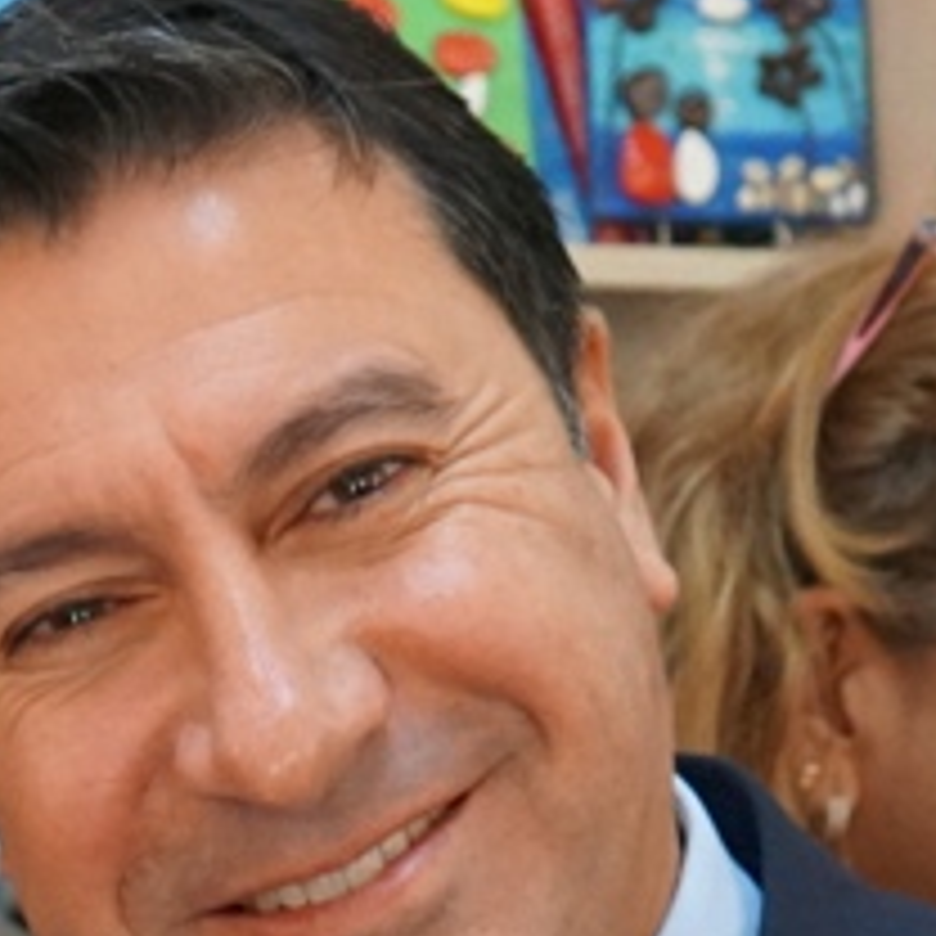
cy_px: 1422
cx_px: -266
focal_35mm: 113
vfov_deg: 14.4
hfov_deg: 14.8
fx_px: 3457
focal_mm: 18
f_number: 4
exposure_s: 1/160
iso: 3200
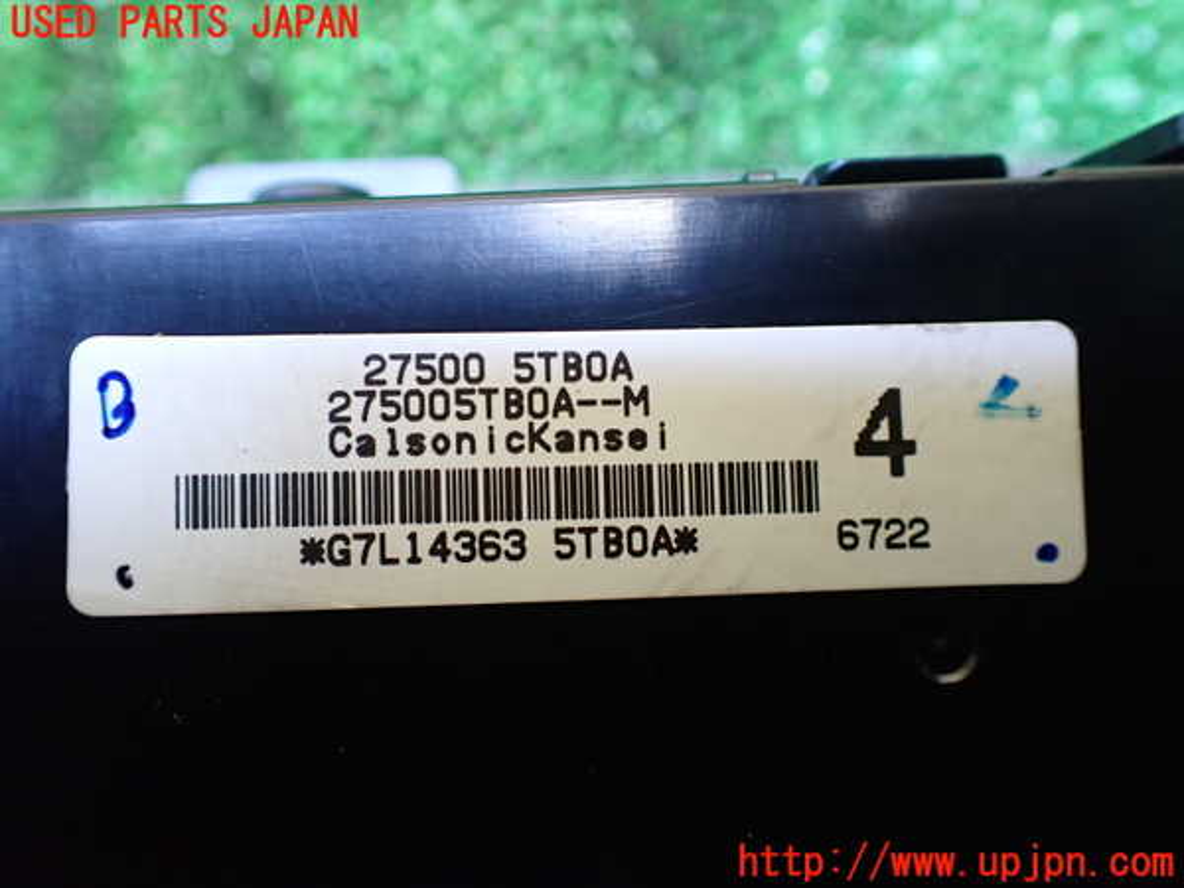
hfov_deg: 60.0
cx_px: 592
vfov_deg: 46.8
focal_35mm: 30
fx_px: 1026
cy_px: 444
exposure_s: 1/50
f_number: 2.3
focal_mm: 5.4
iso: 800
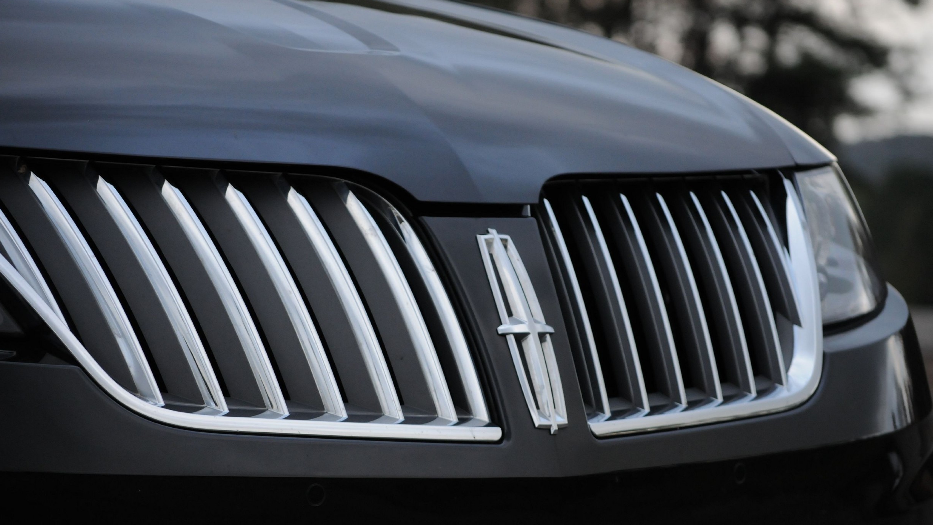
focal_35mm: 138
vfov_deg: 8.8
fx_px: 3414
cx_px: 475
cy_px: 289
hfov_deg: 15.6
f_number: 4.2
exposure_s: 1/320
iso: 1000
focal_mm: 86
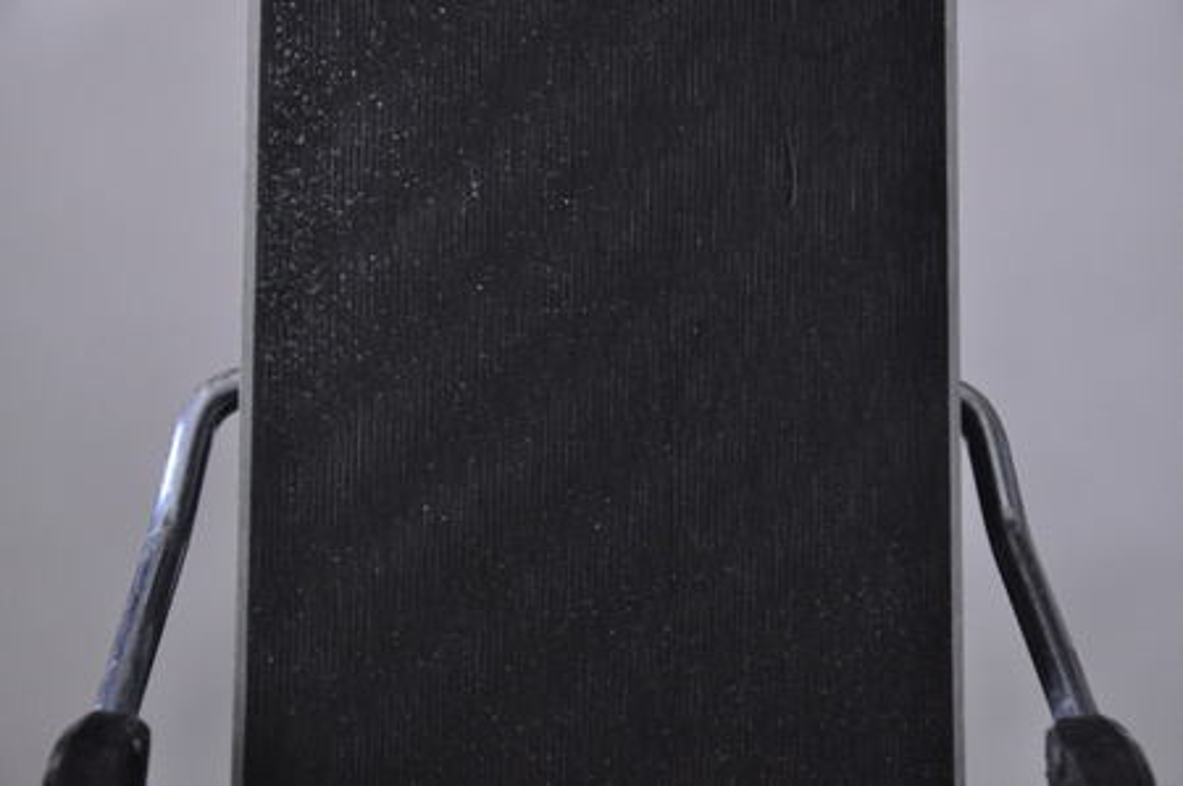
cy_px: 393
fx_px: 5170
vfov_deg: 8.7
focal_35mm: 158
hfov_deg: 13.1
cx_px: 592
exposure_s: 1/125
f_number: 9.5
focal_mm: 105
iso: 3200
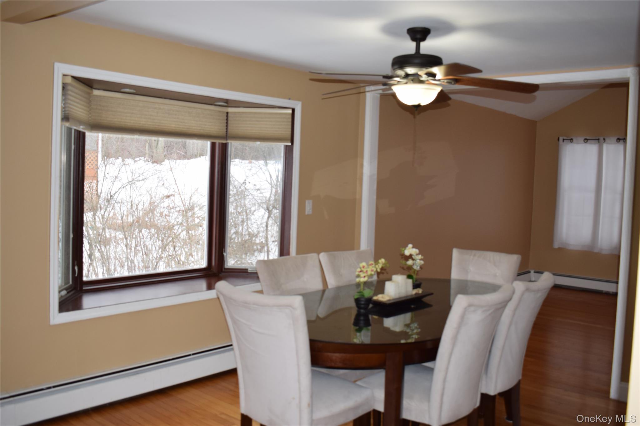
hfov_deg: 57.2
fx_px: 587
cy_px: 213
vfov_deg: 40.0
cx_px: 320
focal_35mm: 33
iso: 360
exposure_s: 1/125
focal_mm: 22
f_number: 5.6
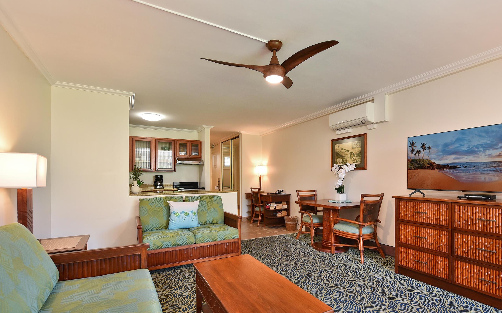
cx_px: 275
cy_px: 190
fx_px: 233
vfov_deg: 67.2
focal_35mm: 17
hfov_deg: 94.1
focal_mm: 14
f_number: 16
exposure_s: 1/60
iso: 6400
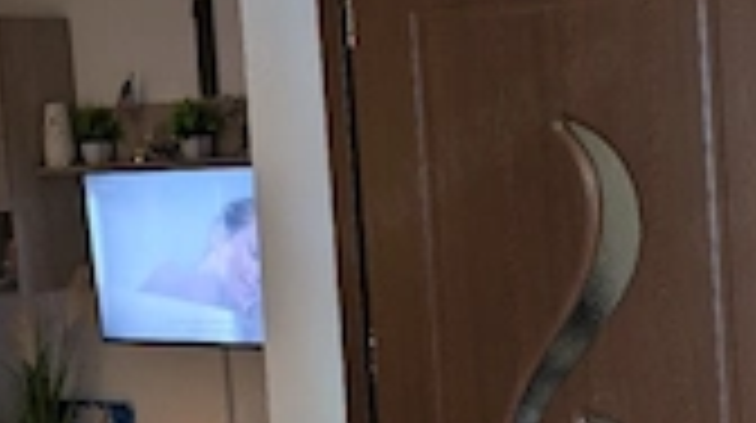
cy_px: 198
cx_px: 567
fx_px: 1301
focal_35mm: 65
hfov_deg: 31.8
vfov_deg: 18.5
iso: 242
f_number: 1.89
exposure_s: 1/33.3
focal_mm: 5.43
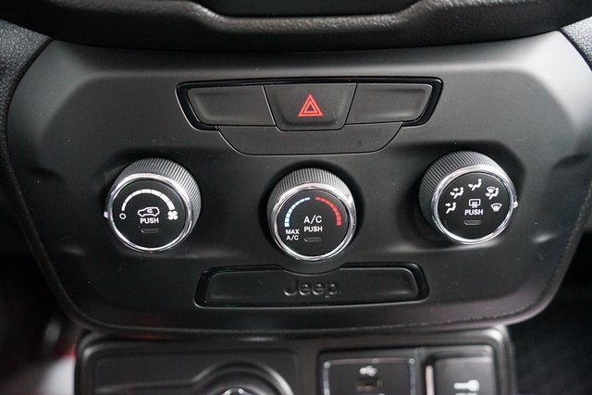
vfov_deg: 37.9
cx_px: 296
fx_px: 576
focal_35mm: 35
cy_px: 198
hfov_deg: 54.4
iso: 6400
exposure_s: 1/60
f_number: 3.2
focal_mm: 35
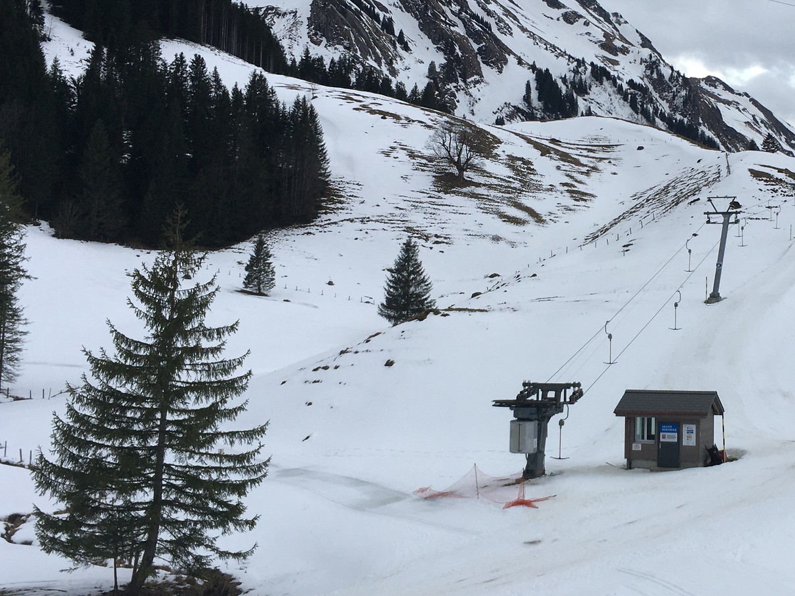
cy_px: 249
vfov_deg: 28.5
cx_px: 637
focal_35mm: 51
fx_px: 1171
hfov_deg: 36.2
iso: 25
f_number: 2.2
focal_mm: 4.15
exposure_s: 1/818
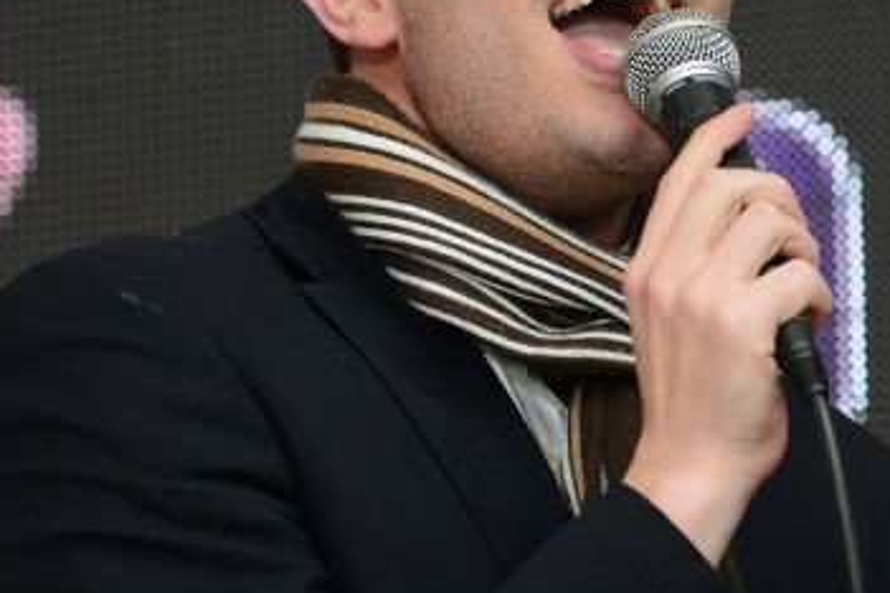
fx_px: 8652
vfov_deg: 3.9
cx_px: 669
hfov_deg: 5.9
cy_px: 189
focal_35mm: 350
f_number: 5.6
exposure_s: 1/100
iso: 1600
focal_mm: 120
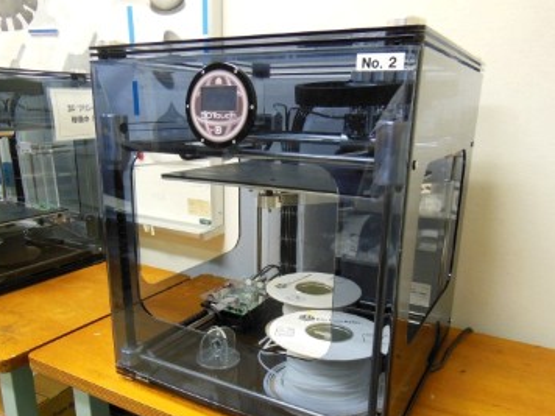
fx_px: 481
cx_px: 266
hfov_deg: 59.9
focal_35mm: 30
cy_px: 248
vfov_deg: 46.6
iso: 400
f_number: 3.5
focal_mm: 4.5
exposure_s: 1/10
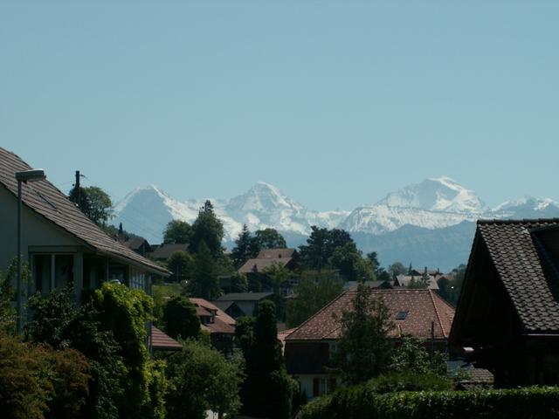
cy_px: 210
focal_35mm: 105
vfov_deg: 14.1
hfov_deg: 18.7
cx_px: 280
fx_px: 1696
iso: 50
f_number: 5.6
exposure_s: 1/800
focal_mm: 17.16
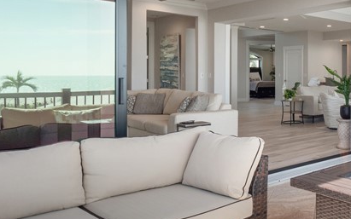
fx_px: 354
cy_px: 80
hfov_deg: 42.4
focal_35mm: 37
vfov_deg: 34.2
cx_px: 379
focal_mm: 7
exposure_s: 1/50
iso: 200
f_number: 7.1
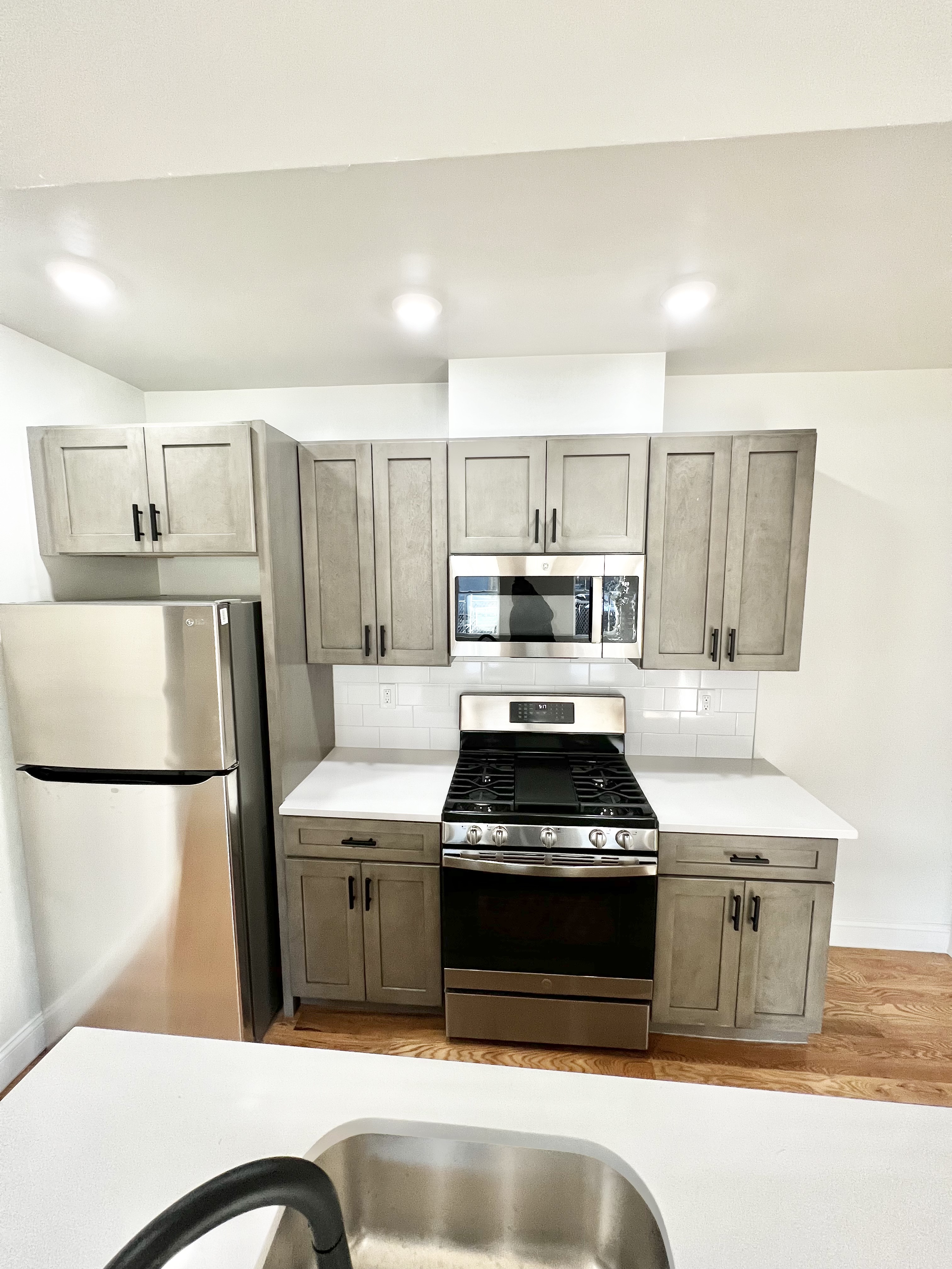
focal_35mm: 13
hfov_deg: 89.9
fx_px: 477
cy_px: 634
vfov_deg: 106.2
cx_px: 476
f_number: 1.8
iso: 200
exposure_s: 1/120
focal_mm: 1.57
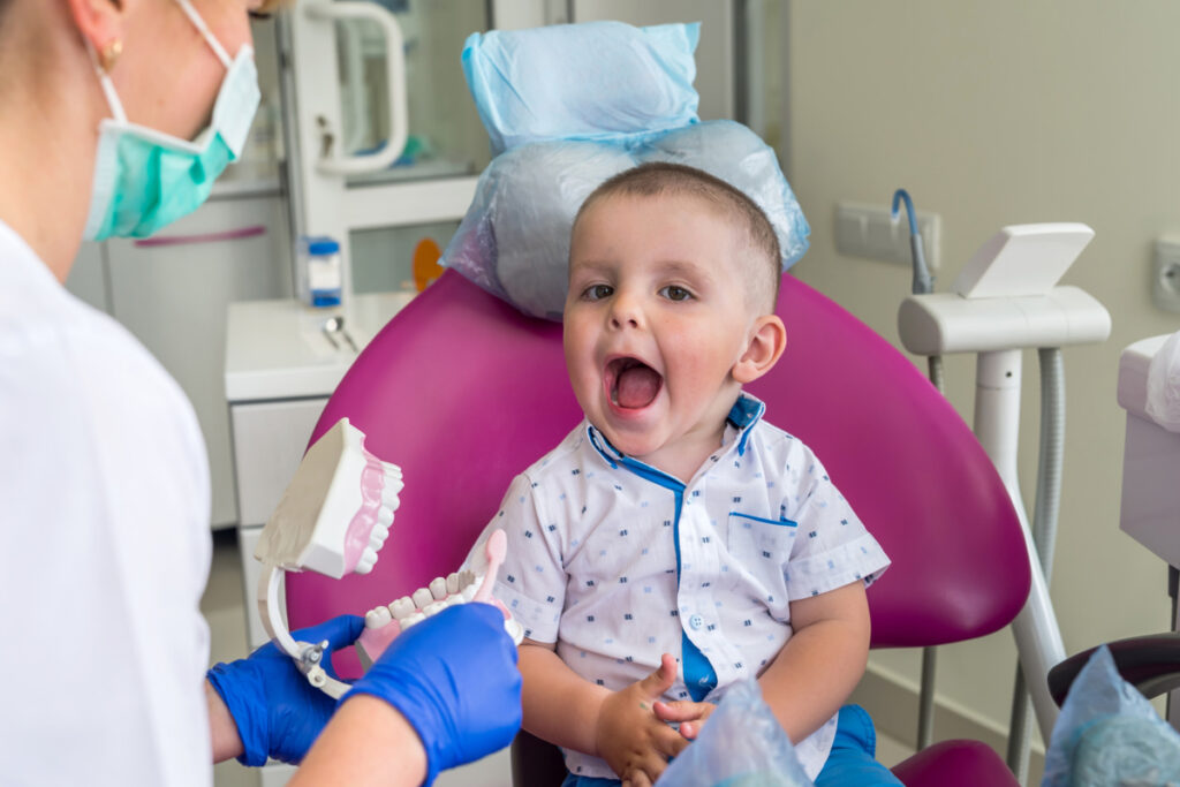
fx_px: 1639
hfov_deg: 39.6
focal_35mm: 50
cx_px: 590
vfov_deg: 27.0
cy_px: 394
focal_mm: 50
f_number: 4.5
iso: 500
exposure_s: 1/125
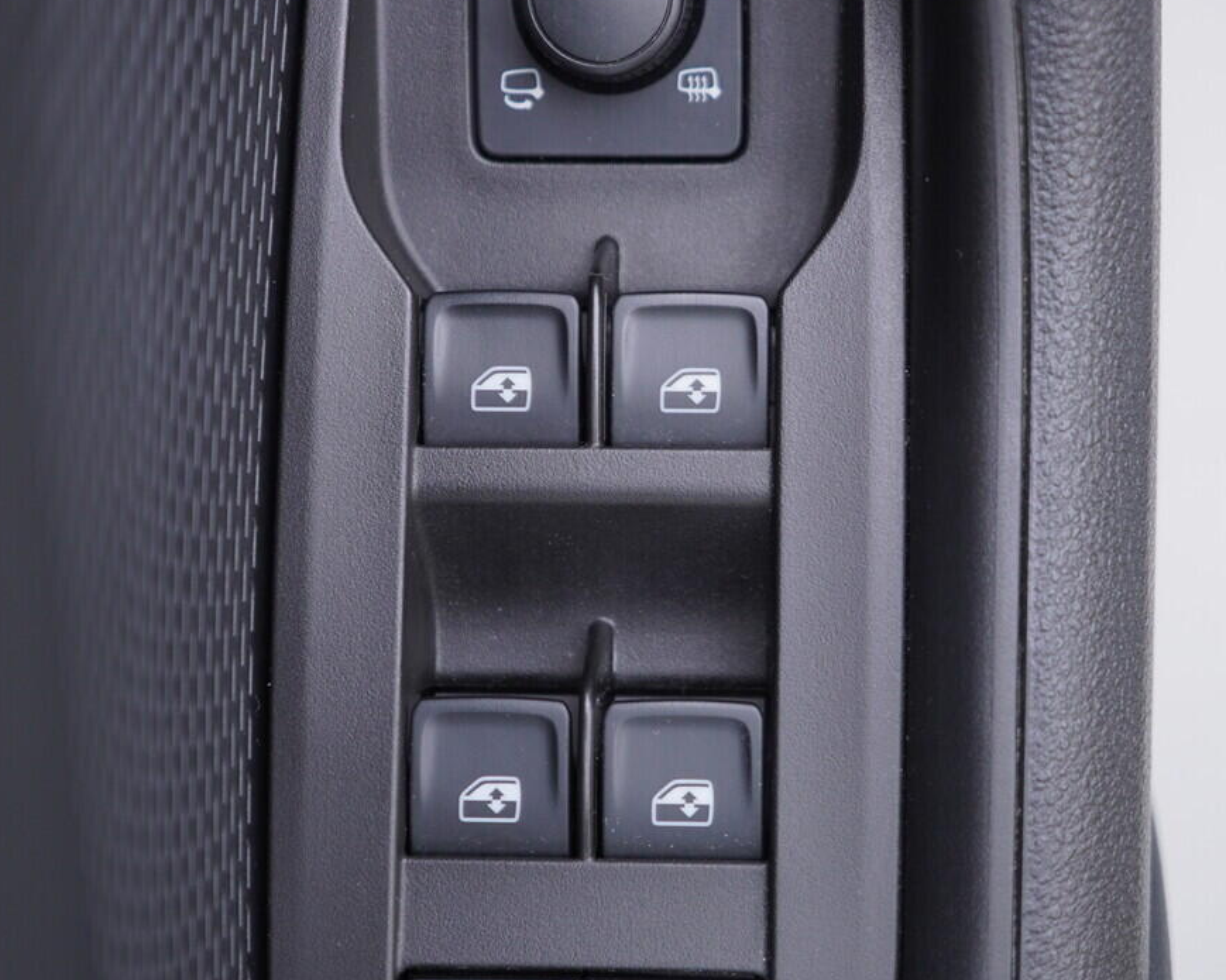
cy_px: 441
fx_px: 2032
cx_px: 707
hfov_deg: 33.5
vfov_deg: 27.1
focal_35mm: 56
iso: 160
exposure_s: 1/40
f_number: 2.8
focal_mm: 24
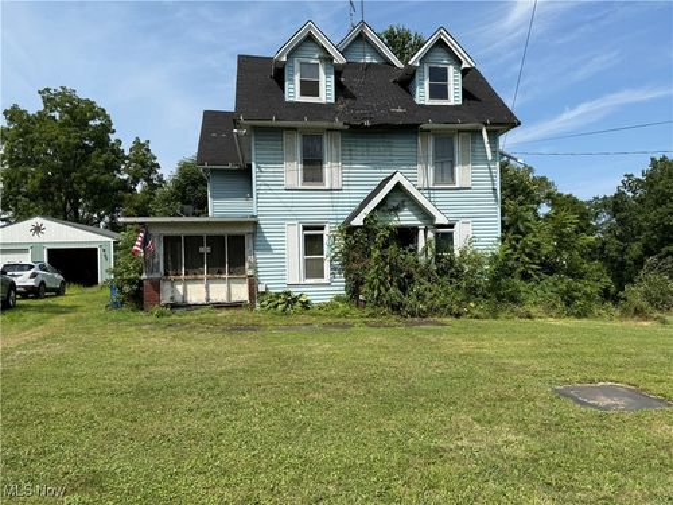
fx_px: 467
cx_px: 336
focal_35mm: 24
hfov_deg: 71.6
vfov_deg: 56.8
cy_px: 252
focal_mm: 6.76
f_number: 1.78
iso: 80
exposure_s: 1/4975
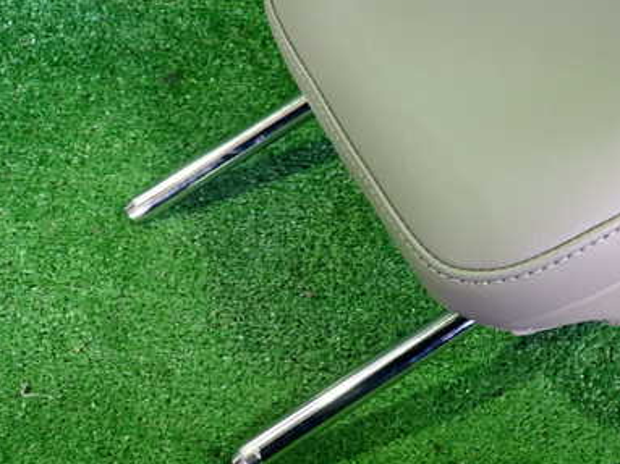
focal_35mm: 47
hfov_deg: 39.9
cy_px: 157
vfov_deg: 30.6
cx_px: 421
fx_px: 842
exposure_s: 1/30
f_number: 2.3
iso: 500
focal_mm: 5.4
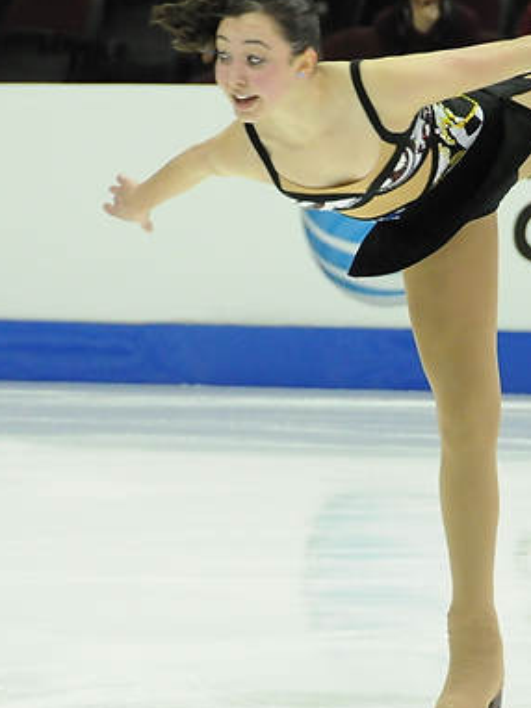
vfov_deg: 4.4
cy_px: 291
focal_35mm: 454
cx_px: 438
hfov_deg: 3.3
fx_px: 9280
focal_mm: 150
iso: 3200
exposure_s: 1/640
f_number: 5.6
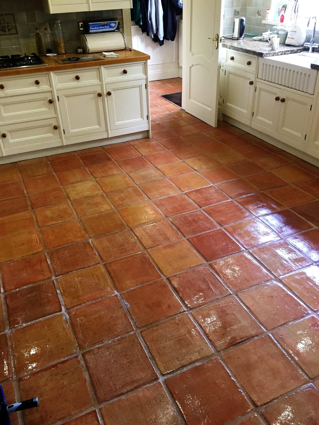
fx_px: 369
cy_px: 212
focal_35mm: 30
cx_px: 160
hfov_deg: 46.8
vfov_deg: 60.0
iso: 200
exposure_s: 1/33
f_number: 2.2
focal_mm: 4.15
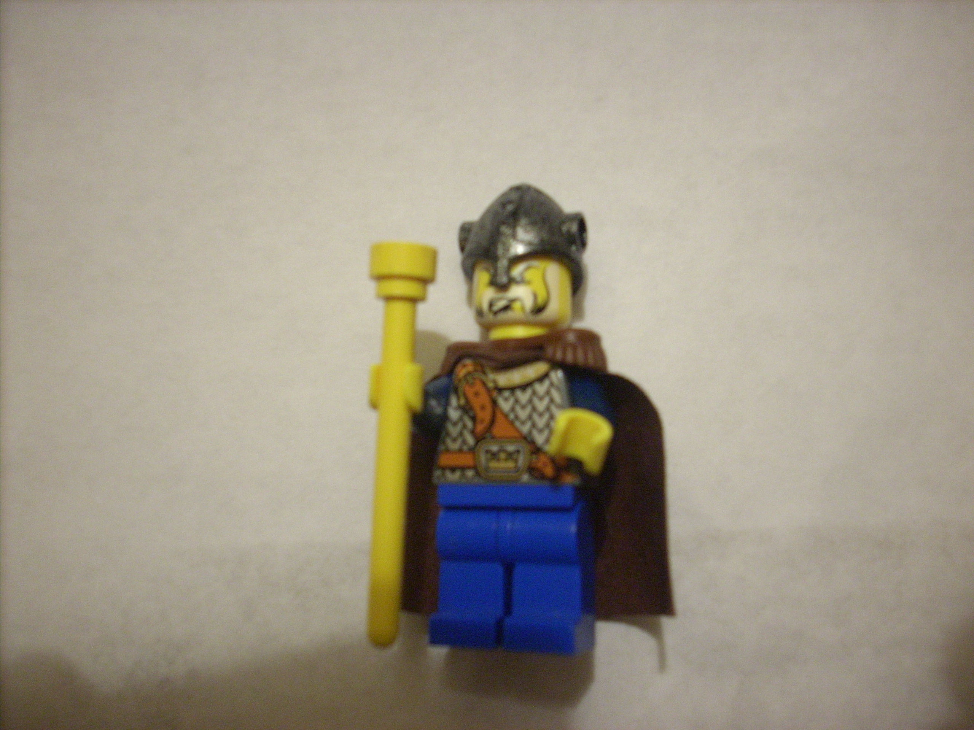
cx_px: 487
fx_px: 1041
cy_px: 365
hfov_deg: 50.1
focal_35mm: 37
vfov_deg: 38.7
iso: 270
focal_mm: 6.2
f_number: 2.8
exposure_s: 1/4
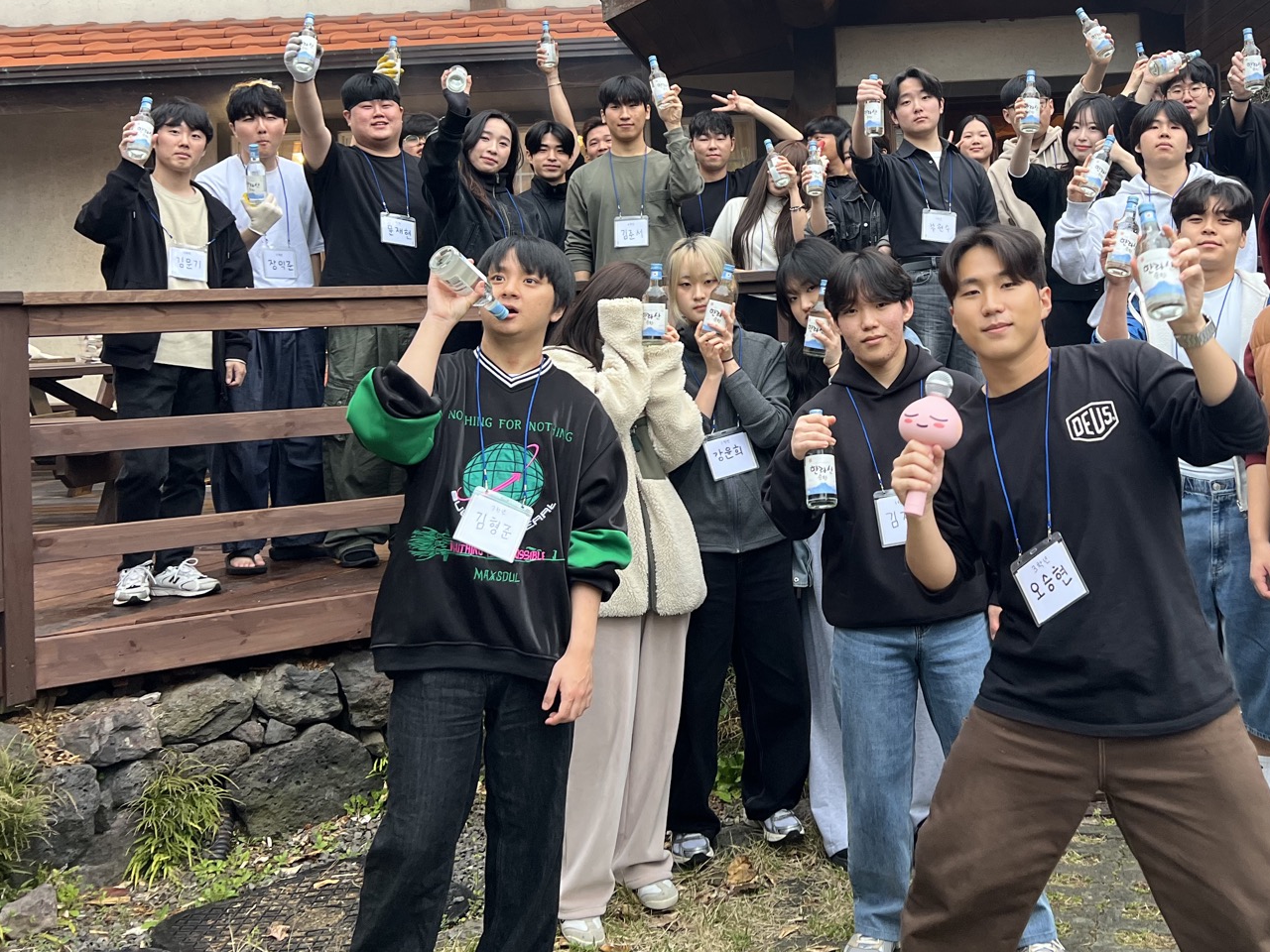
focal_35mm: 39
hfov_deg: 47.1
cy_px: 270
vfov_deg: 36.2
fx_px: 1431
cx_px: 839
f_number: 1.5
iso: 125
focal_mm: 5.7
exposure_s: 1/120
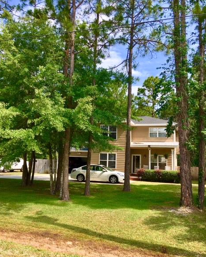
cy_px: 125
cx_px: 103
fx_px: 236
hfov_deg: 47.2
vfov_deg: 57.1
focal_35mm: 31
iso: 25
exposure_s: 1/927
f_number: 2.2
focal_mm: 4.15
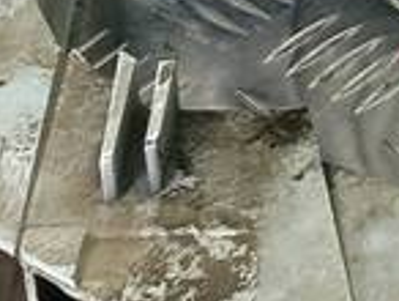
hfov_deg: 10.3
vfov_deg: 8.2
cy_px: -219
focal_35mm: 175
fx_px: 2020
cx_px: 825
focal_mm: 4.6
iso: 50
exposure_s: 1/50
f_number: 1.8
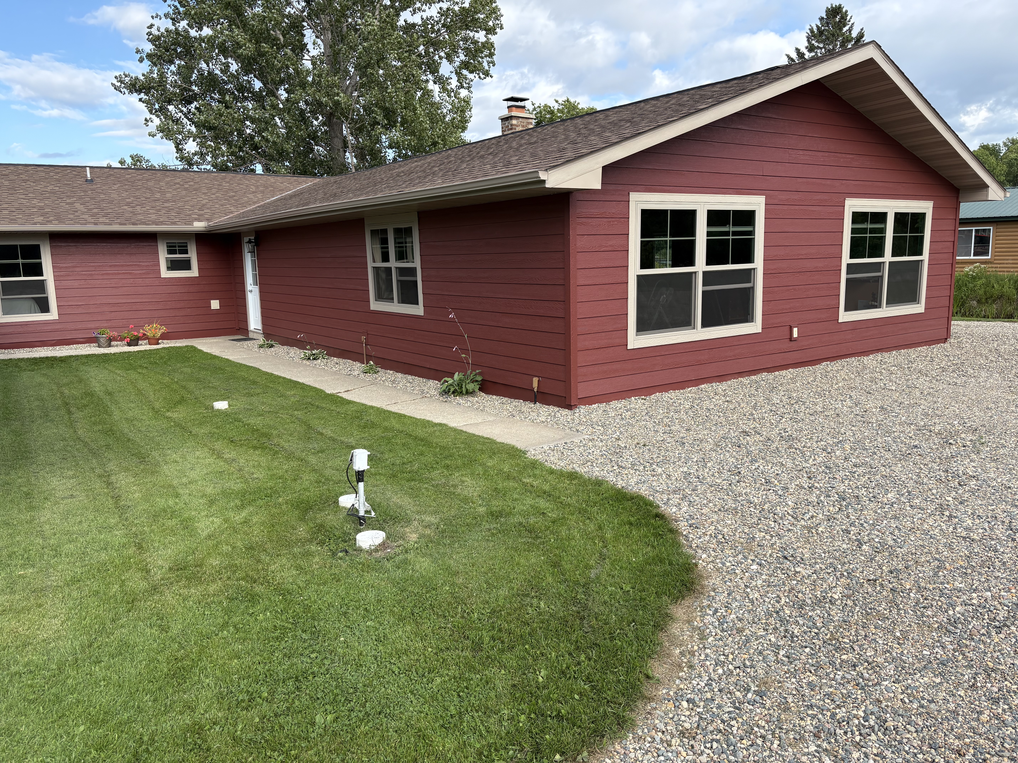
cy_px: 382
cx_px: 509
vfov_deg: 53.1
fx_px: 765
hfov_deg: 67.3
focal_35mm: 26
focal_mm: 5.96
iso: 50
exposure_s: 1/1217
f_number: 1.6
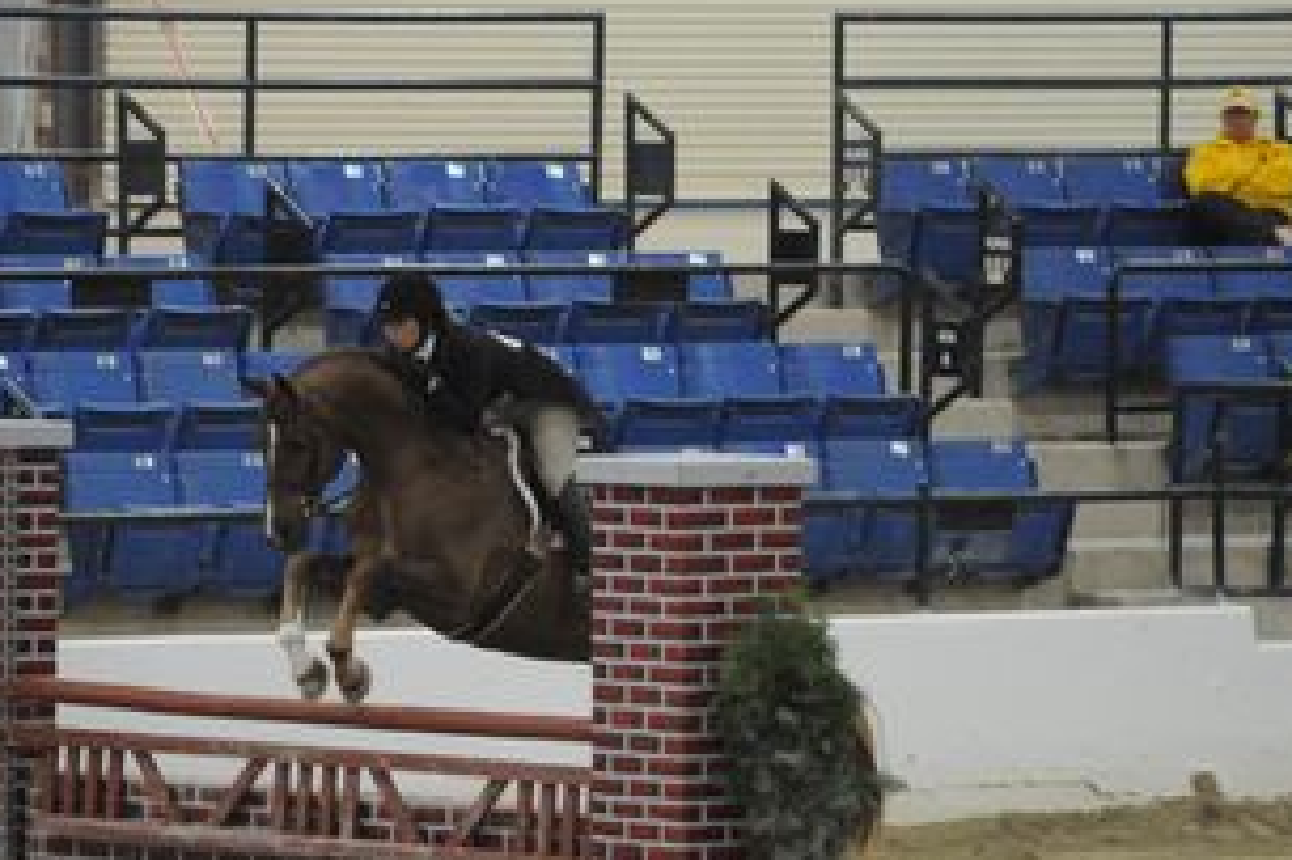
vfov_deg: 3.3
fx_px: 15029
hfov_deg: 4.9
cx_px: 538
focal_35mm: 419
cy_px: 572
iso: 6400
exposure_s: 1/400
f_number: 2.8
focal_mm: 200
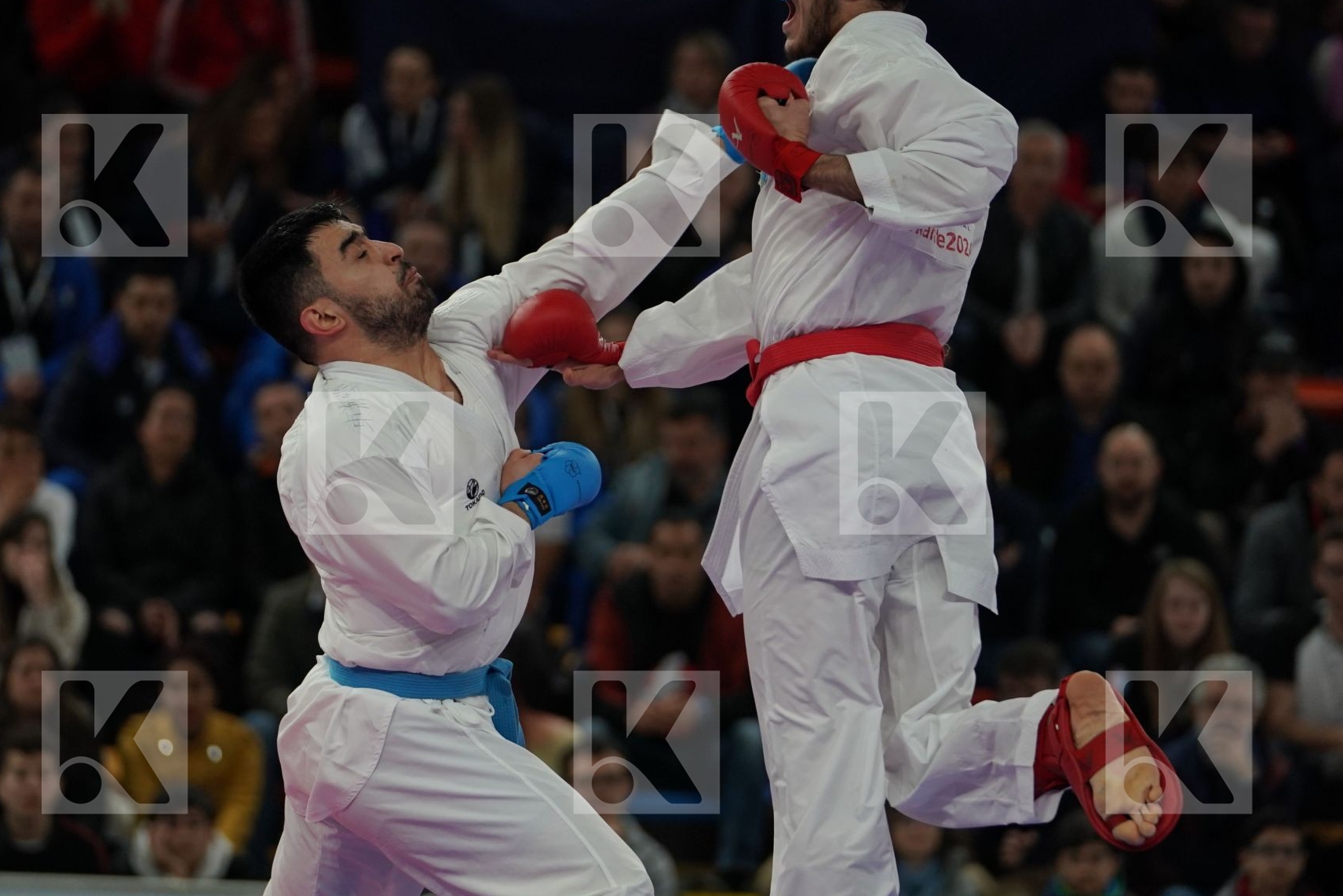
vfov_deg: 5.2
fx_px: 9811
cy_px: 463
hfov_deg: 7.8
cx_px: 647
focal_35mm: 263
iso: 1000
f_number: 2.8
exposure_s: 1/1000
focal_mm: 167
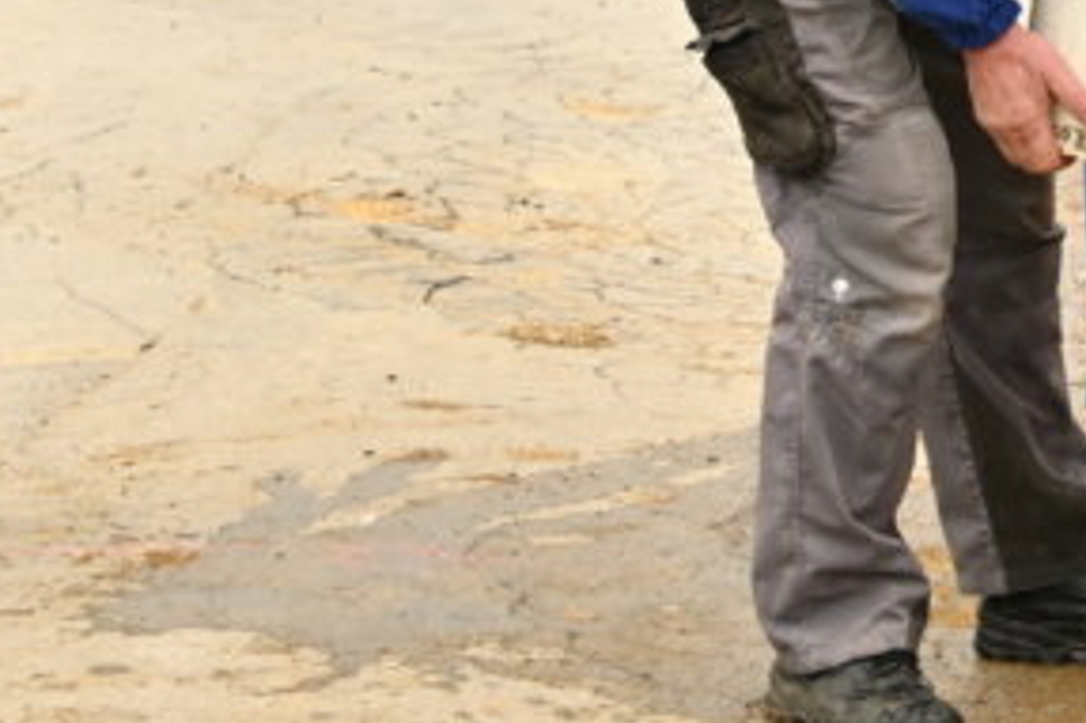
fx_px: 4763
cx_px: 1313
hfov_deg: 12.7
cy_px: -95
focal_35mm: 158
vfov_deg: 8.6
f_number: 6.3
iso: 160
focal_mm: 24
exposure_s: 1/160
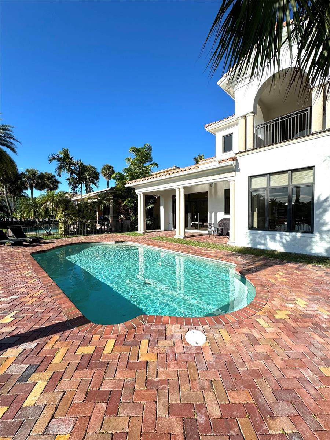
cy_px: 220
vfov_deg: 102.1
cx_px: 165
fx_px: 178
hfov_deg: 85.7
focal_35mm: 14
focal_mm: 2.22
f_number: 2.2
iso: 50
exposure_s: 1/2342
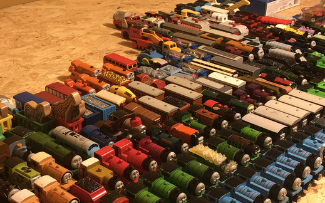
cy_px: 144
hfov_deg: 33.4
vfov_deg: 21.2
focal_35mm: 61
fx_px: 540
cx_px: 137
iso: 100
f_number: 1.8
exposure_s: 1/11
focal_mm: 3.99
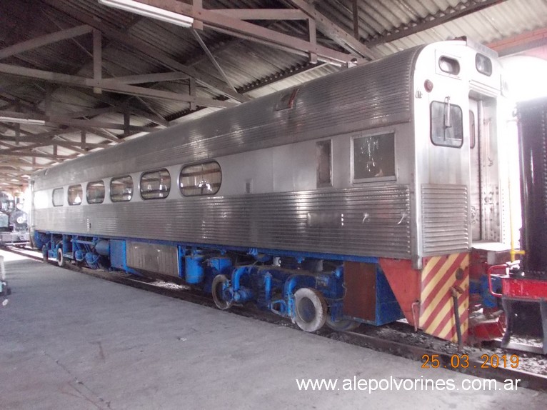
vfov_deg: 49.7
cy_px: 205
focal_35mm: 28
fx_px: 442
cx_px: 274
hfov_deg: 63.5
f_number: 2.7
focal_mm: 4
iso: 800
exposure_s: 1/20
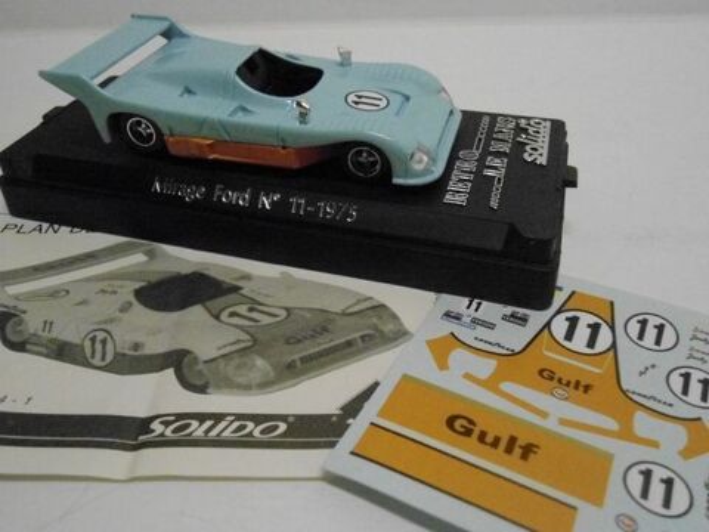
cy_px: 266
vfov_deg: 45.4
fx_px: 635
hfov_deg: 58.4
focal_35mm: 31
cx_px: 354
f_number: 3
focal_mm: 5.6
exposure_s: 1/160
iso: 800
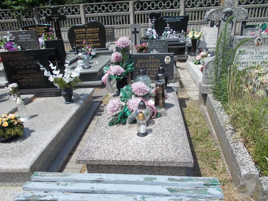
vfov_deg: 53.1
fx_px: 201
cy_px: 100
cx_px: 134
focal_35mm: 26
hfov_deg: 67.3
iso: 80
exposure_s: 1/160
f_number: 8
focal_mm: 4.6
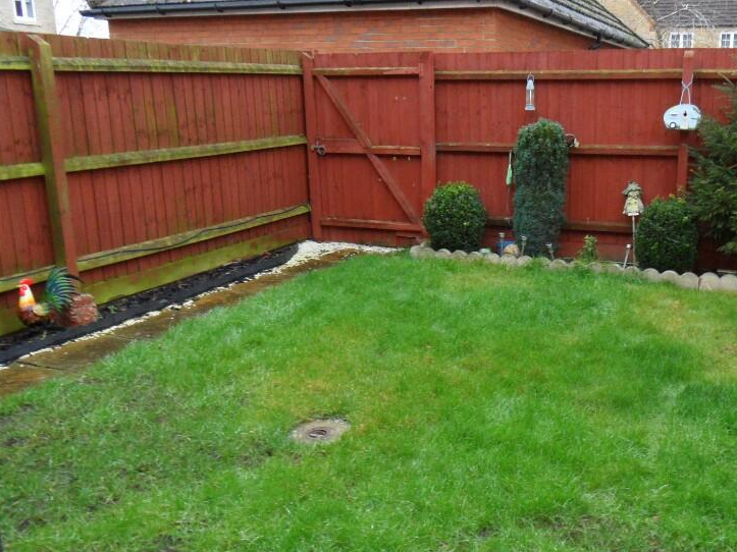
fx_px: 724
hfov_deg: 52.4
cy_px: 292
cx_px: 518
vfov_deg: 41.8
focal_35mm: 34
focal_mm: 3.9
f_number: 3.2
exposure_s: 1/30
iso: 200
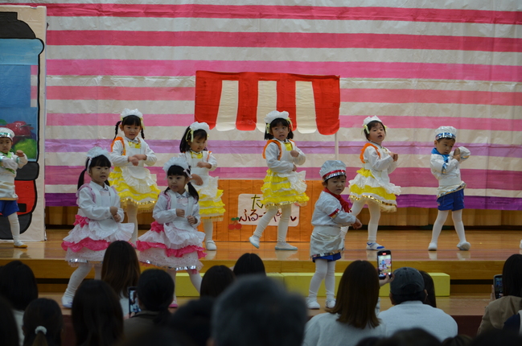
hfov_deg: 14.0
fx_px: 2127
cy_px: 173
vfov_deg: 9.3
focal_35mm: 147
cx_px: 261
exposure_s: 1/100
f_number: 4.8
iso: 400
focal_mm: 98
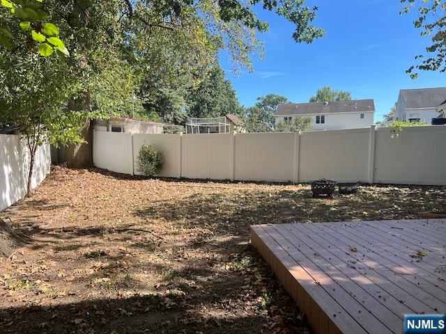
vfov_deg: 53.1
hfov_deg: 67.3
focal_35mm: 26
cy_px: 167
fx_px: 335
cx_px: 223
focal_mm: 5.7
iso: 50
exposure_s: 1/1531
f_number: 1.5
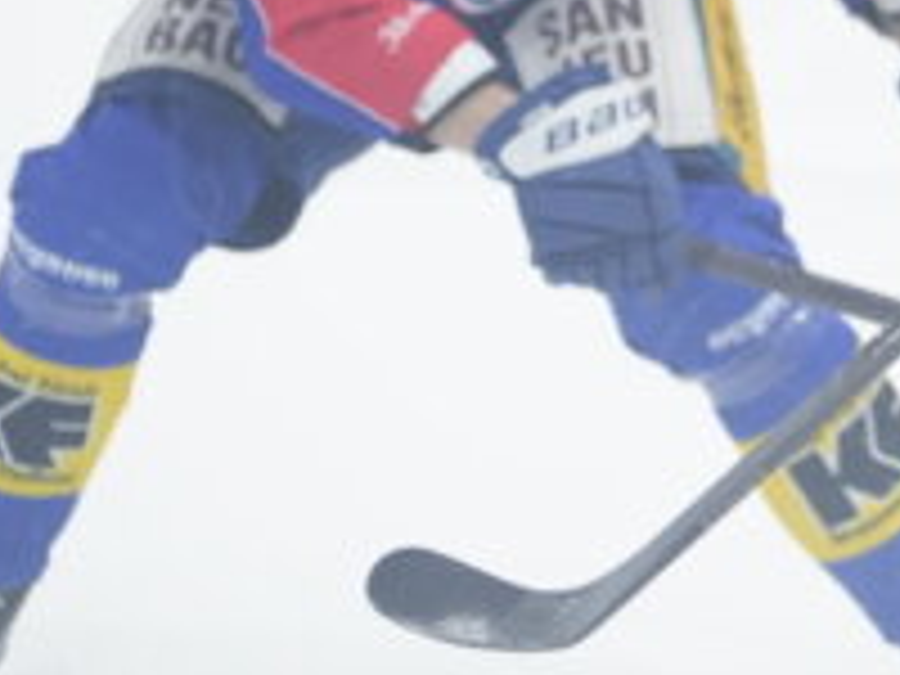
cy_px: -169
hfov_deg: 3.8
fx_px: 13468
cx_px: 1382
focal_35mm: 518
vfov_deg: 2.9
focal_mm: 135
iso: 1600
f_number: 1.8
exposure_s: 1/2000
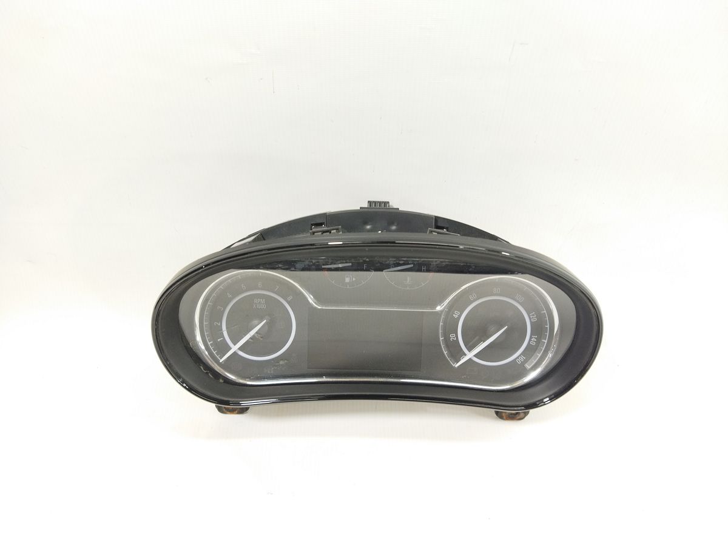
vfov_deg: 51.4
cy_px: 273
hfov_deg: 65.3
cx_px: 364
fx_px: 568
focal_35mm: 27
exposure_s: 1/50
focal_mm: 4.71
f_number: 1.79
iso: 115
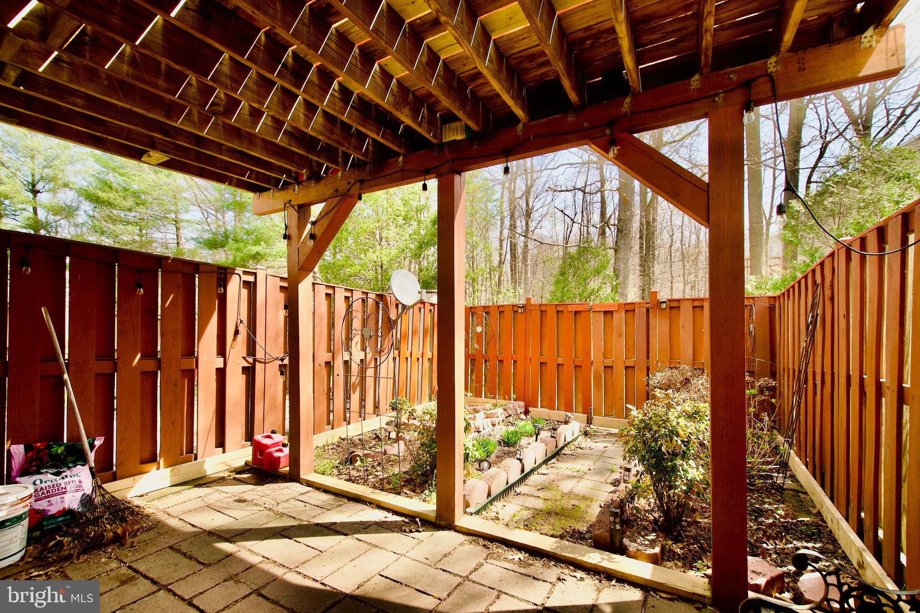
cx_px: 460
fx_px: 383
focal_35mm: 15
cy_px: 306
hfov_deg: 100.4
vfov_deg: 77.3
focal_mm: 10
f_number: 7.1
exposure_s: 1/160
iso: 110
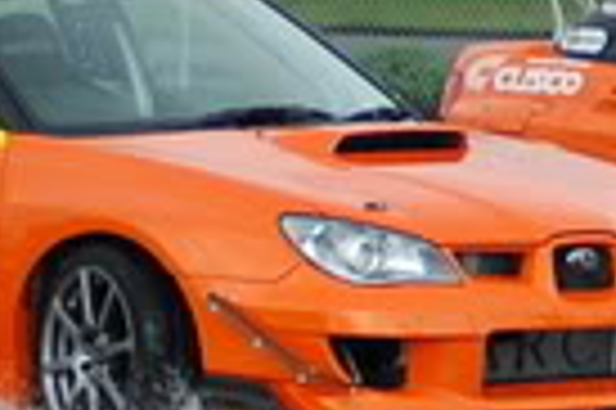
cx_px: 1070
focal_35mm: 613
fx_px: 10477
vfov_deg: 2.2
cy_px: 176
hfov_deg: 3.4
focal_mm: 70
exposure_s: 1/1000
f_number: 4
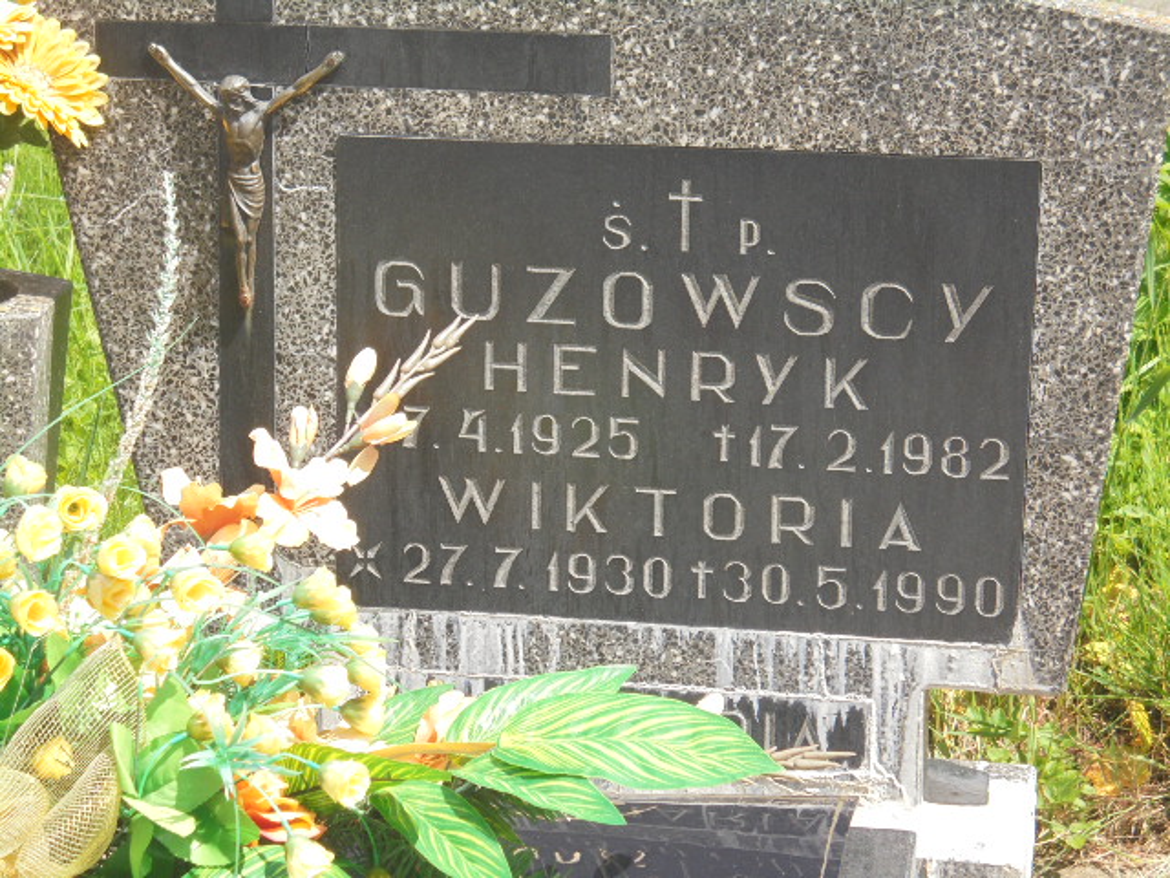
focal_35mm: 107
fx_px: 3617
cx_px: 585
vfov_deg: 13.8
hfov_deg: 18.4
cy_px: 439
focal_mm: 19.2
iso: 100
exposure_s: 1/250
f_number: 5.1
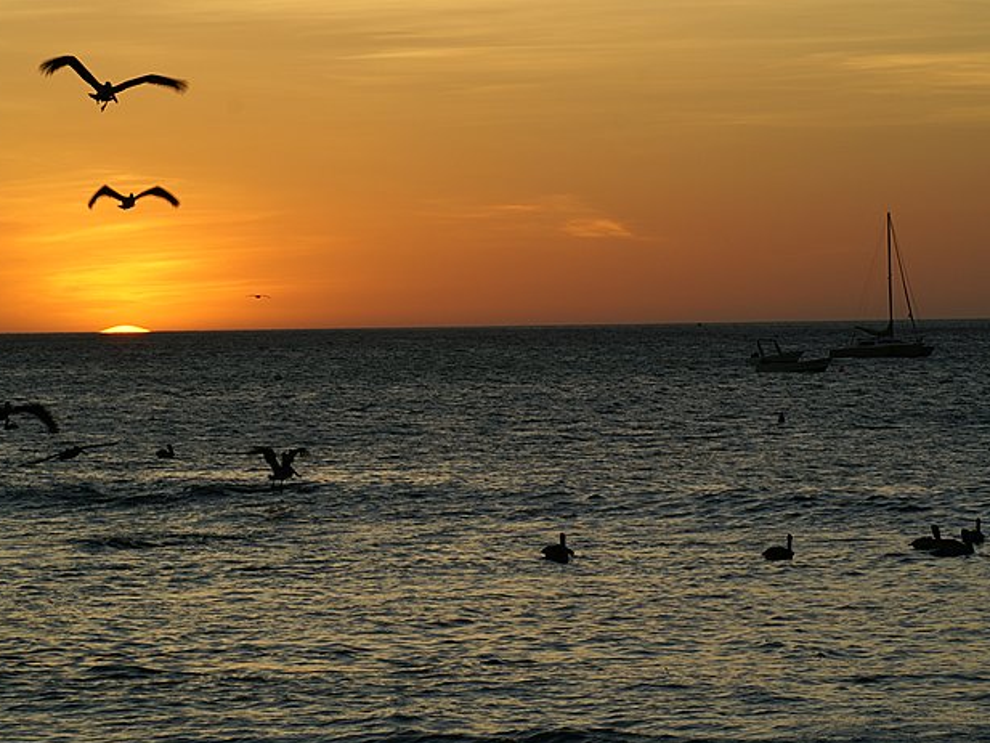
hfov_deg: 9.0
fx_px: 6309
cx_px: 461
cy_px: 372
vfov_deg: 6.7
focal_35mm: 221
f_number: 9
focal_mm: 135
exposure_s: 1/125
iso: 100
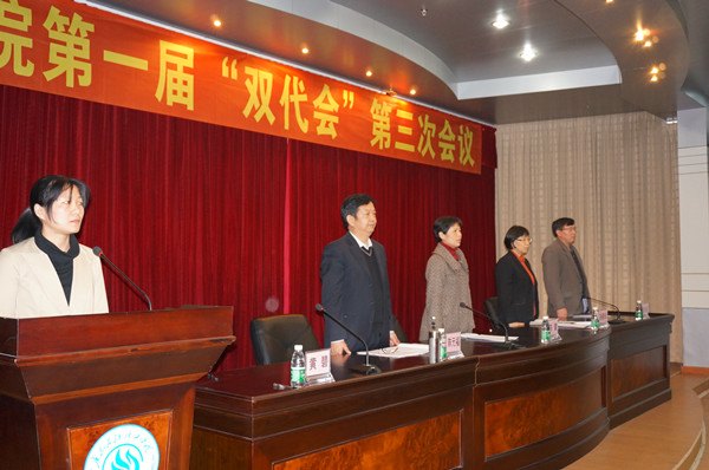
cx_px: 354
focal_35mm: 36
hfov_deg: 53.2
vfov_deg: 36.8
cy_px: 235
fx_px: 708
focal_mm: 24
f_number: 4.5
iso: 1600
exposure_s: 1/60
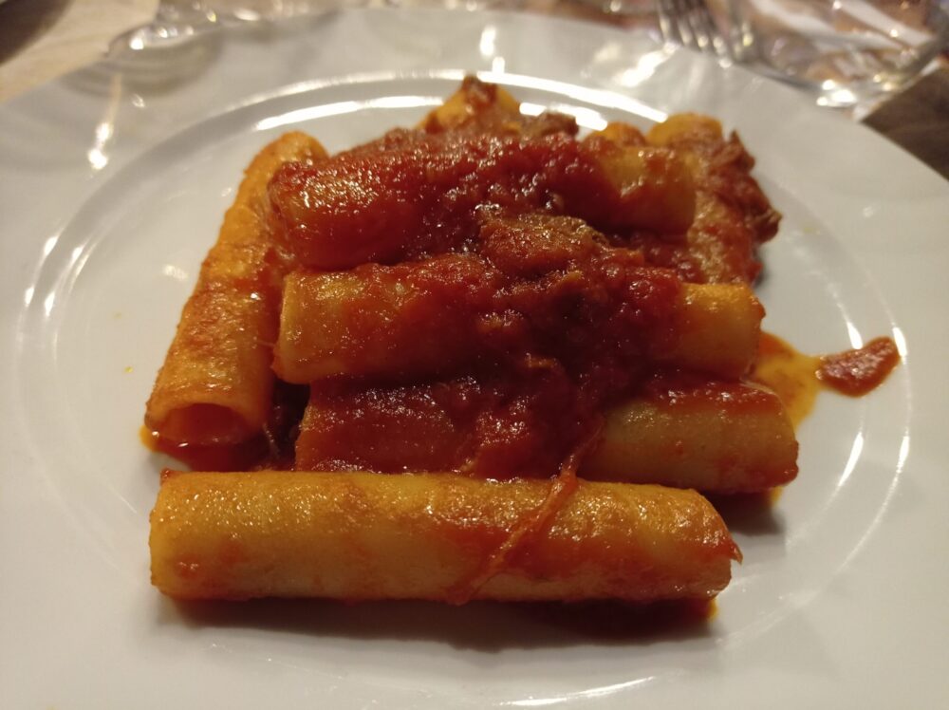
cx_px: 474
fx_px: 767
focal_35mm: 28
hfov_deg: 63.5
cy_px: 355
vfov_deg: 49.7
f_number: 1.79
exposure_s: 1/25
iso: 510
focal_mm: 4.74
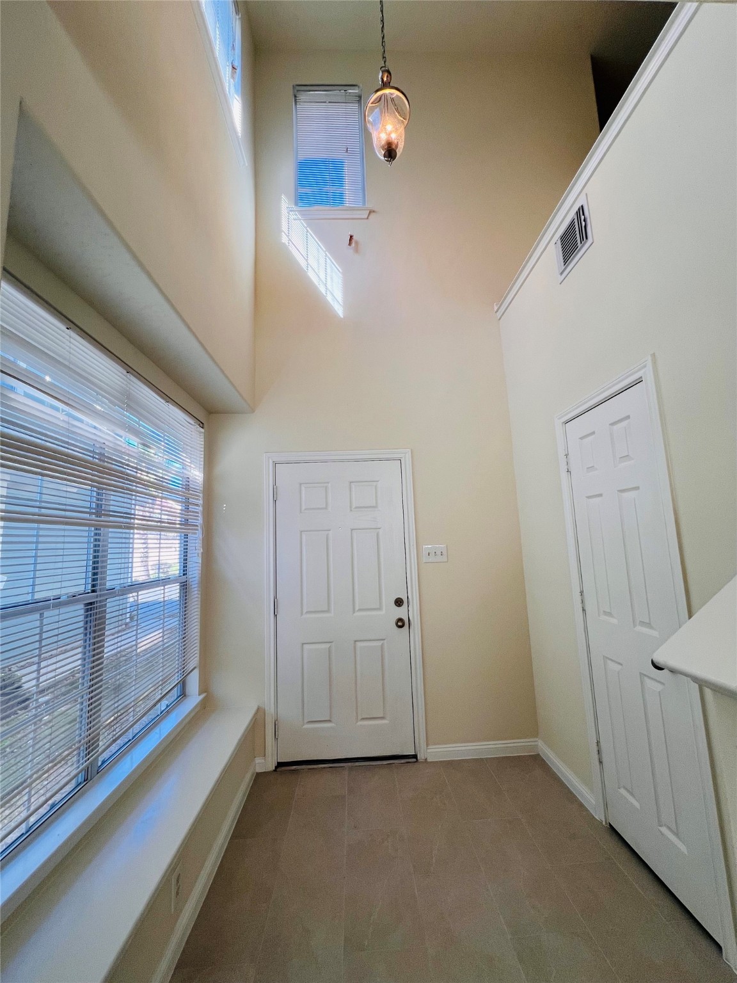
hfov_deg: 89.9
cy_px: 492
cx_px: 368
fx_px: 369
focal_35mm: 13
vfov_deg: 106.2
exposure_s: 1/120
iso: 100
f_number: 1.8
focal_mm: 1.57
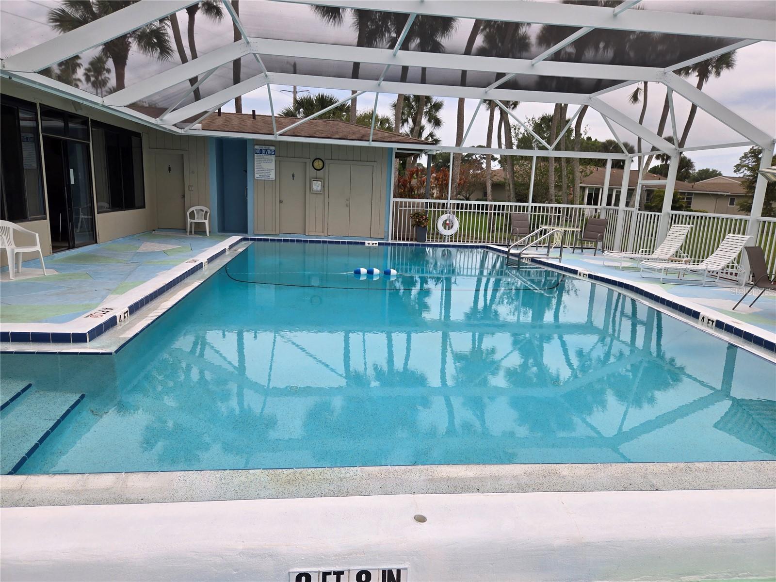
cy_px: 291
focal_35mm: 23
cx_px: 388
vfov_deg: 58.9
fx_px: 516
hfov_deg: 73.9
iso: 25
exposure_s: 1/1276
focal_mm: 5.4
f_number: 1.8
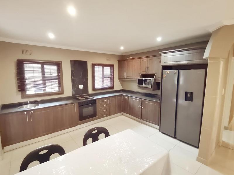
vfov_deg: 74.7
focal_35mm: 17
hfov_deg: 91.0
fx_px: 115
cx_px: 117
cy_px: 88
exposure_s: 1/20
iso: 640
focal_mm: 1.78
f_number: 2.4
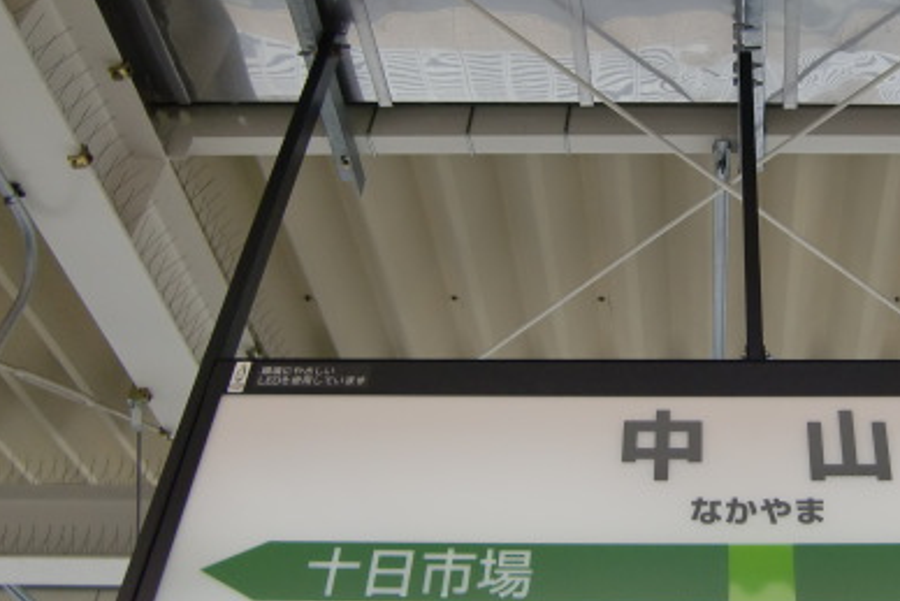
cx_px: 731
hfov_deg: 39.4
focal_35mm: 48
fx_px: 1200
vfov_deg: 28.1
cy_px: 292
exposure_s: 1/60
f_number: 2.6
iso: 125
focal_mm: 4.9
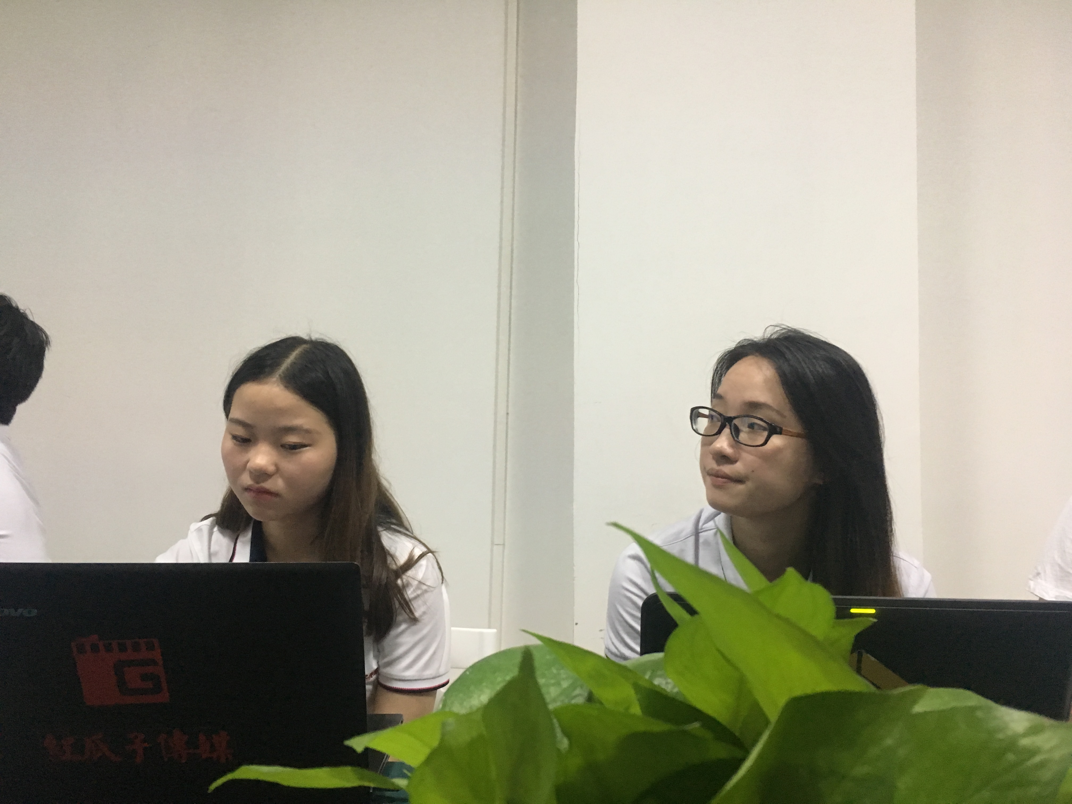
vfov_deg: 48.2
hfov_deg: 61.7
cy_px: 402
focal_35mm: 29
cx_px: 536
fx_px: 898
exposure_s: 1/20
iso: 200
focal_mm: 4.15
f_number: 2.2
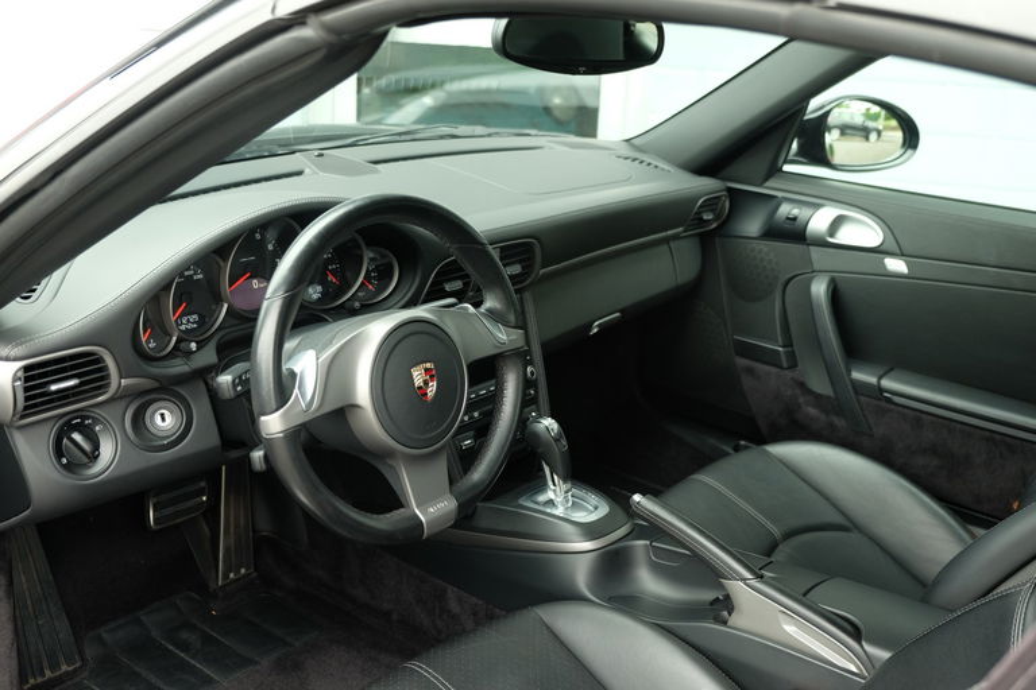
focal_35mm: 38
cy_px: 345
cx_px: 518
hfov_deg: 50.7
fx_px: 1093
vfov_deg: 35.1
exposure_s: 1/60
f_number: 3.2
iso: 500
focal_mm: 25.4
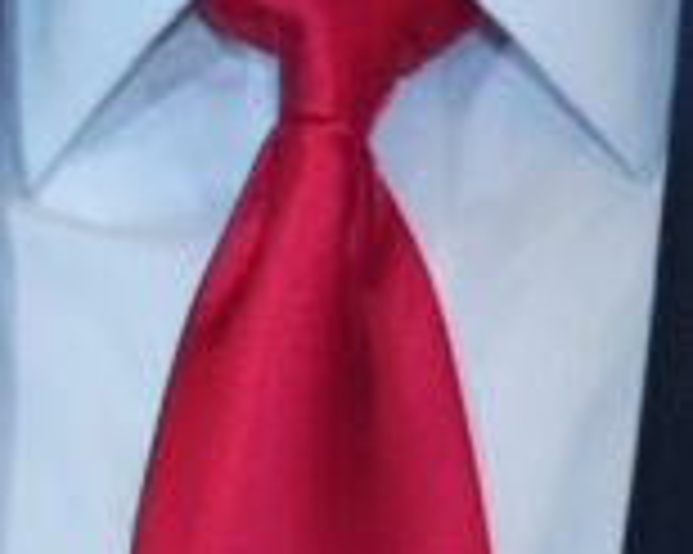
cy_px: -441
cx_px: 122
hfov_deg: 1.5
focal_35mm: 1272
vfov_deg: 1.2
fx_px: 26072
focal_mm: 200
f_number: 2.8
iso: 5000
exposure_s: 1/500
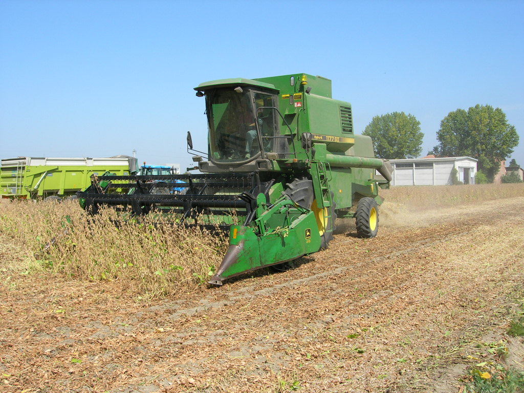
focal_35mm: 38
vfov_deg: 37.7
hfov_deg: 49.0
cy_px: 196
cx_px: 262
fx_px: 575
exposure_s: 1/456
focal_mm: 7.8
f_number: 4.8
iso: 64
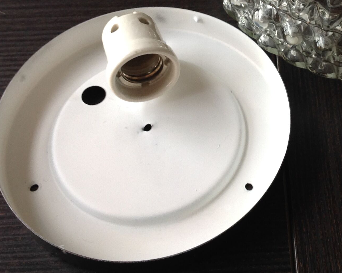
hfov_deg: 27.5
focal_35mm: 68
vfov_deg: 22.0
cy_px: 29
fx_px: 688
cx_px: 263
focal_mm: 4.28
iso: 64
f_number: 2.4
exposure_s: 1/24
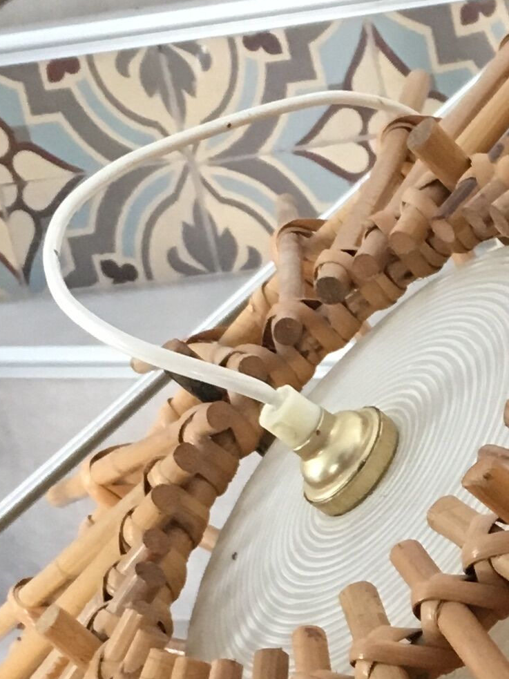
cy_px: 758
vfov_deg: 16.1
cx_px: 736
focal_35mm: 119
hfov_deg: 12.0
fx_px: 2334
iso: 160
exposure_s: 1/33
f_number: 2.2
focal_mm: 4.15
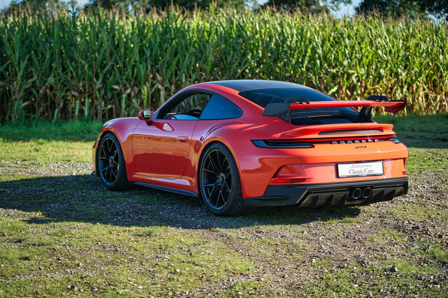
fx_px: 1032
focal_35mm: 83
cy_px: 149
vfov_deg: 16.4
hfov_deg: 24.5
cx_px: 224
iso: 100
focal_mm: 83
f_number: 2.8
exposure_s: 1/250
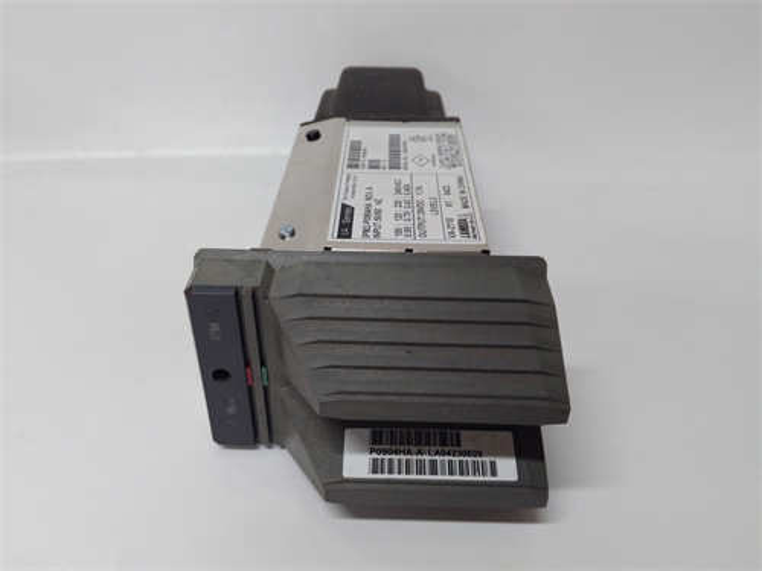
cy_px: 286
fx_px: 594
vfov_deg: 51.4
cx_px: 381
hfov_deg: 65.3
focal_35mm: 27
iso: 177
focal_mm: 3.79
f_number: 2
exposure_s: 1/33
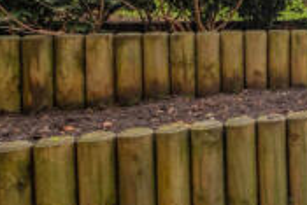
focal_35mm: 56
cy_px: 67
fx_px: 478
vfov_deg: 24.1
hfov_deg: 21.8
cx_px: 555
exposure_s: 1/50
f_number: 6.4
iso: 400
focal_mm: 10
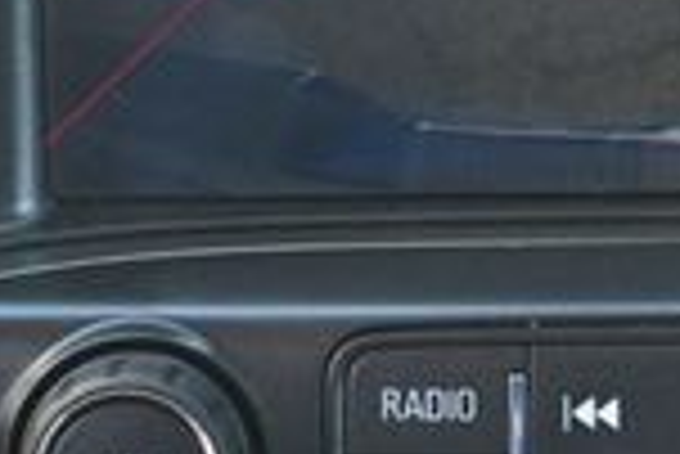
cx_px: 639
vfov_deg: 5.0
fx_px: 5164
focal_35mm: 273
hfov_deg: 7.5
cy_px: -117
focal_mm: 43
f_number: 6
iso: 1600
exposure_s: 1/125
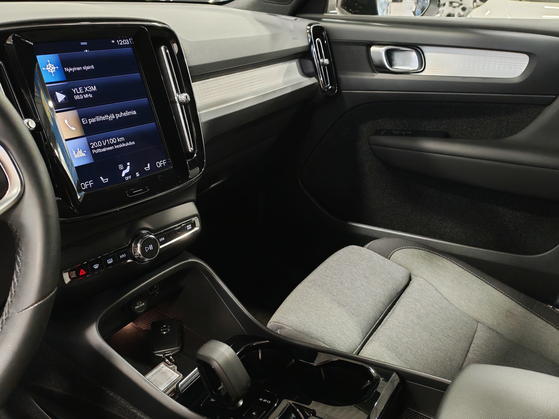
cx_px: 280
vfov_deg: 44.2
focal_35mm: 32
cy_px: 210
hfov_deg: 56.8
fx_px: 517
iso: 1600
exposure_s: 1/50
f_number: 1.9
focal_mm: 6.12
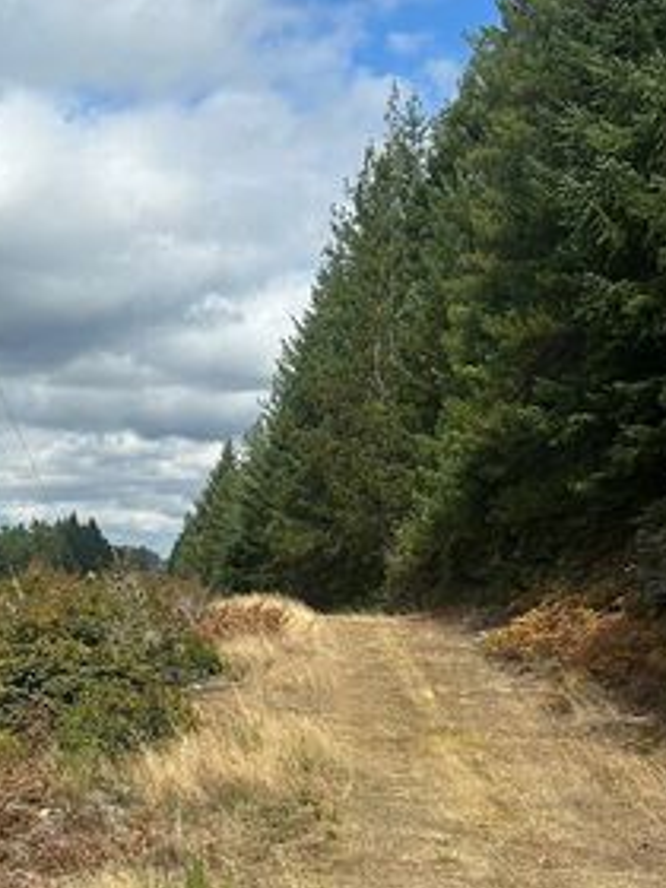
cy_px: 649
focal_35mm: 62
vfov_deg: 30.7
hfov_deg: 23.2
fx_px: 1590
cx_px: 111
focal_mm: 5.7
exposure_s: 1/5076
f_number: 1.5
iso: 50
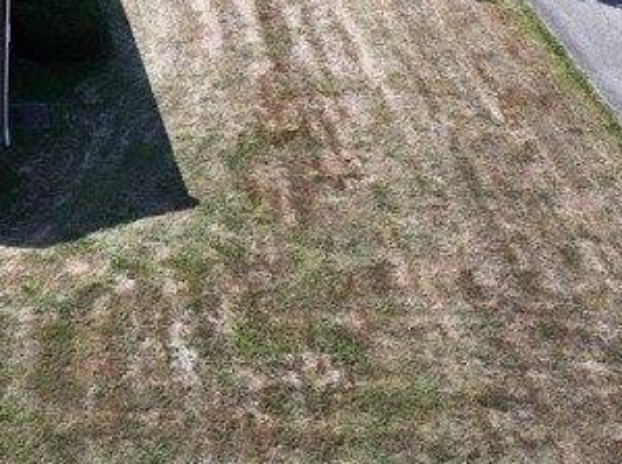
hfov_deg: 22.8
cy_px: 1
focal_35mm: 82
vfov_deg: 17.5
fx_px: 1471
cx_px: -19
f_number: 2.8
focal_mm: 12.29
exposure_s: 1/20
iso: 130
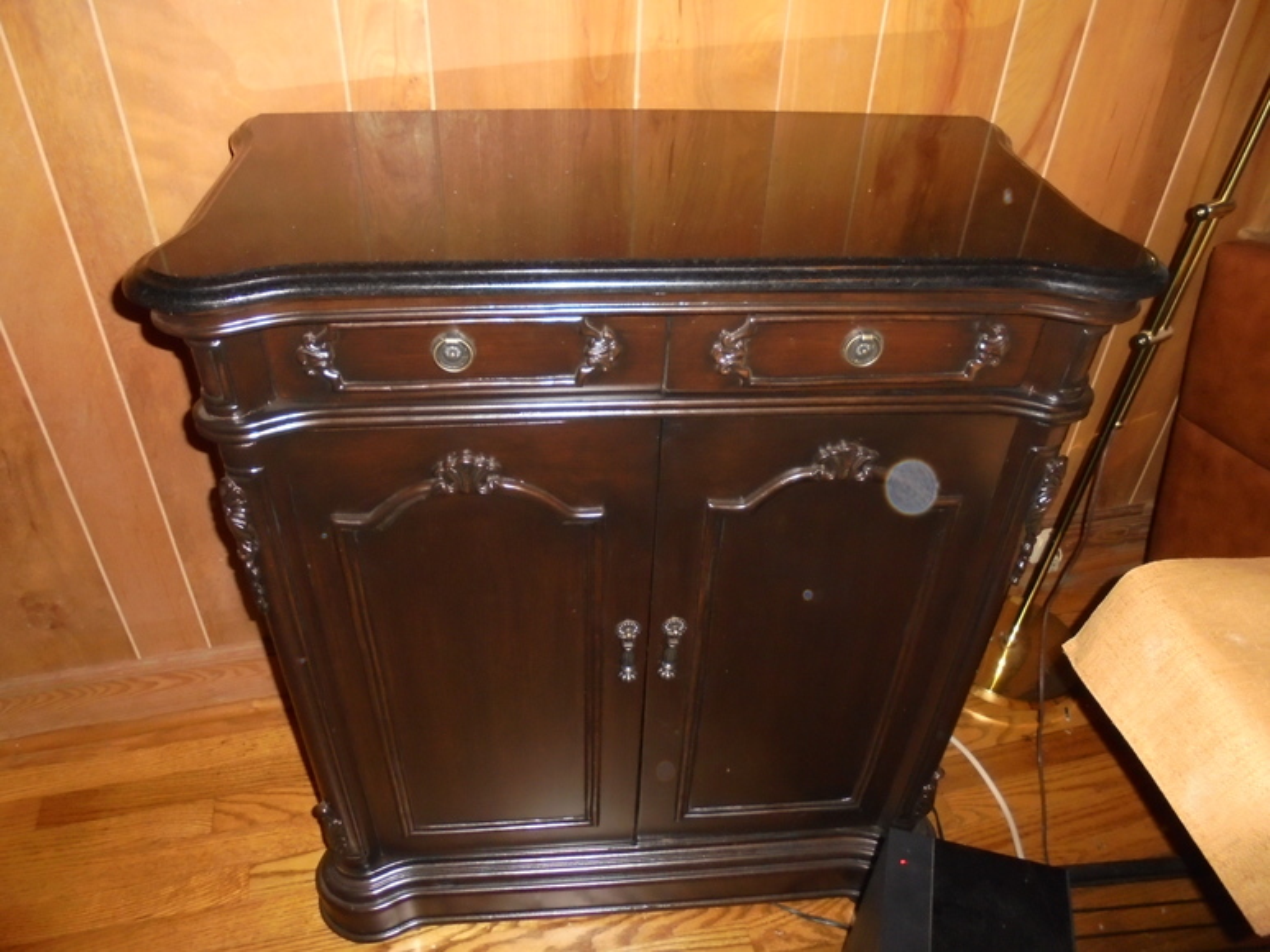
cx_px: 635
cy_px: 476
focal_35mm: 26
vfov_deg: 53.1
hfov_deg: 67.3
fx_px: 954
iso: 400
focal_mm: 4.6
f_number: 3.5
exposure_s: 1/30
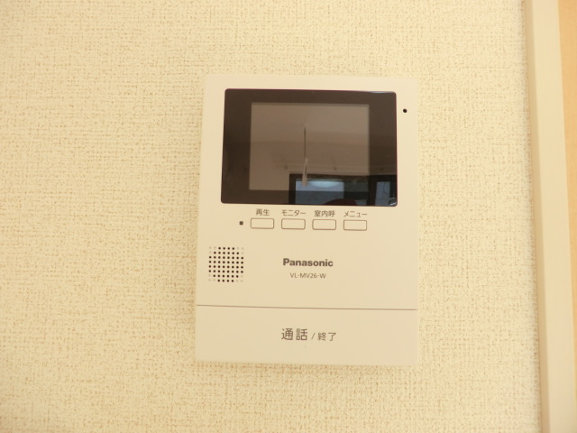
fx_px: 400
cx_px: 288
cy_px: 216
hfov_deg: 71.6
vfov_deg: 56.8
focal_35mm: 24
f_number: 3.2
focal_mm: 4.3
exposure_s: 1/60
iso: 80
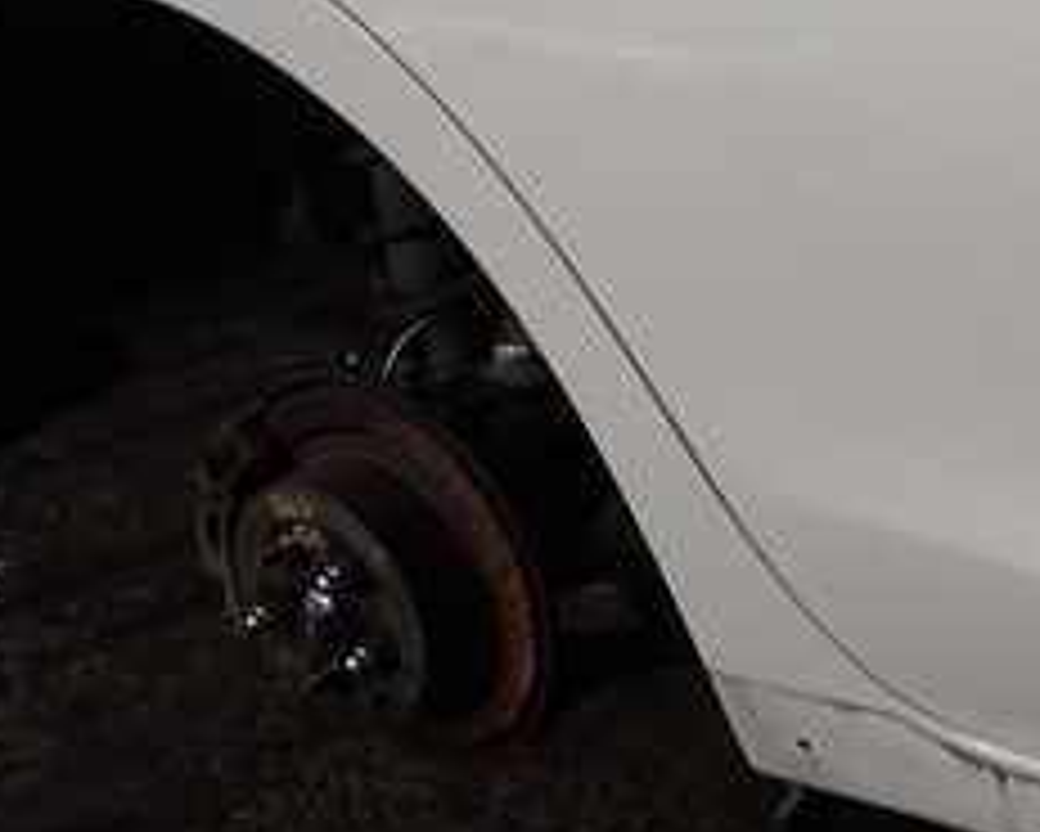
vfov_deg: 19.8
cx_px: 1175
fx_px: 2340
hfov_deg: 23.4
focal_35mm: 76
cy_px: 67
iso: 100
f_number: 9
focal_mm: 5.4
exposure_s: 1/160
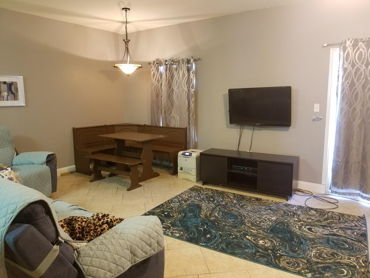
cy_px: 139
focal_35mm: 26
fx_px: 278
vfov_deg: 53.1
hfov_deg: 67.3
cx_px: 185
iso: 250
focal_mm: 4.2
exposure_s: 1/20
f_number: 1.7
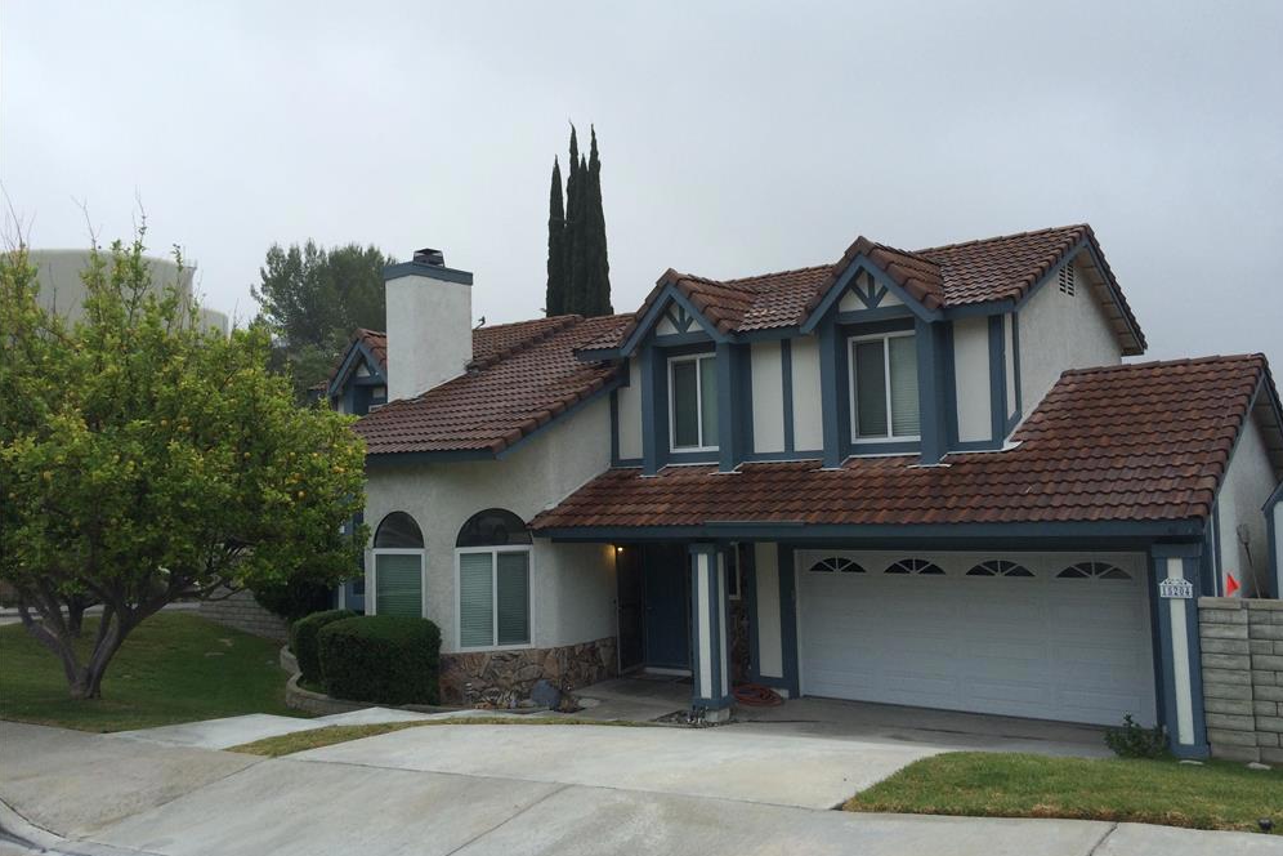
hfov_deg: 60.3
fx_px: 1105
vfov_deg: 42.3
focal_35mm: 31
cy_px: 411
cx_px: 657
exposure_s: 1/488
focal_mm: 4.15
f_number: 2.2
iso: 32
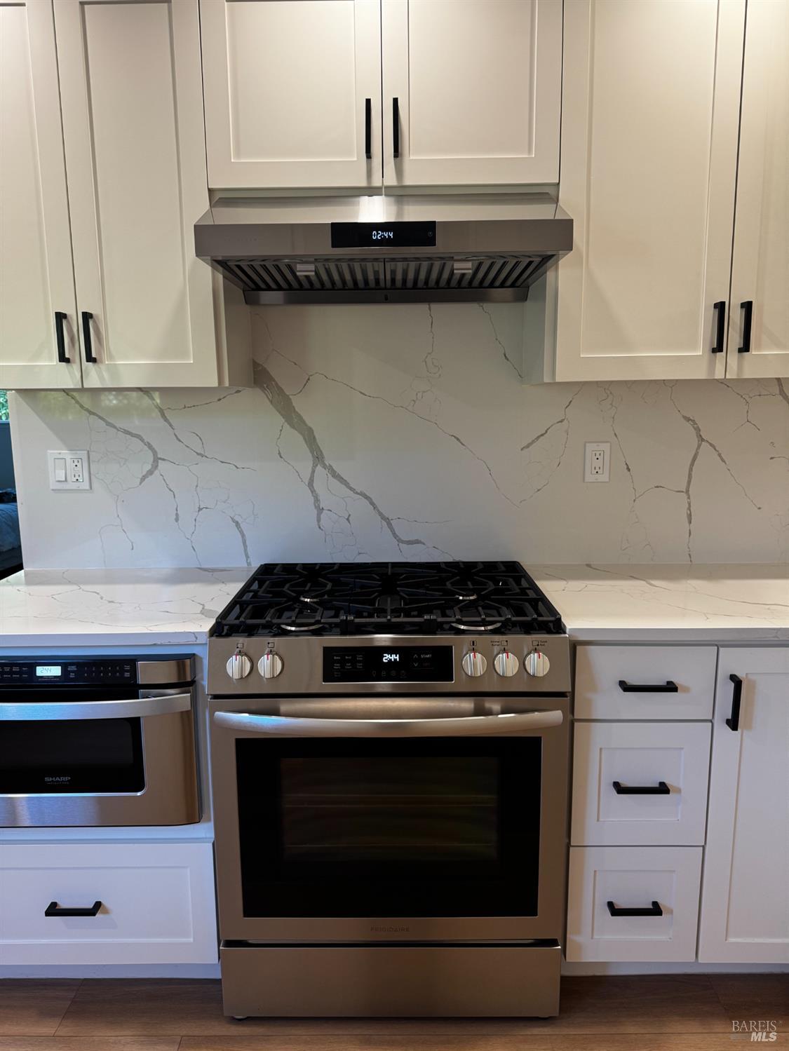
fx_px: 729
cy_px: 526
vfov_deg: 71.6
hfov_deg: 56.8
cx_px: 394
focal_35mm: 24
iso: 100
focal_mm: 6.76
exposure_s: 1/60
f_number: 1.78
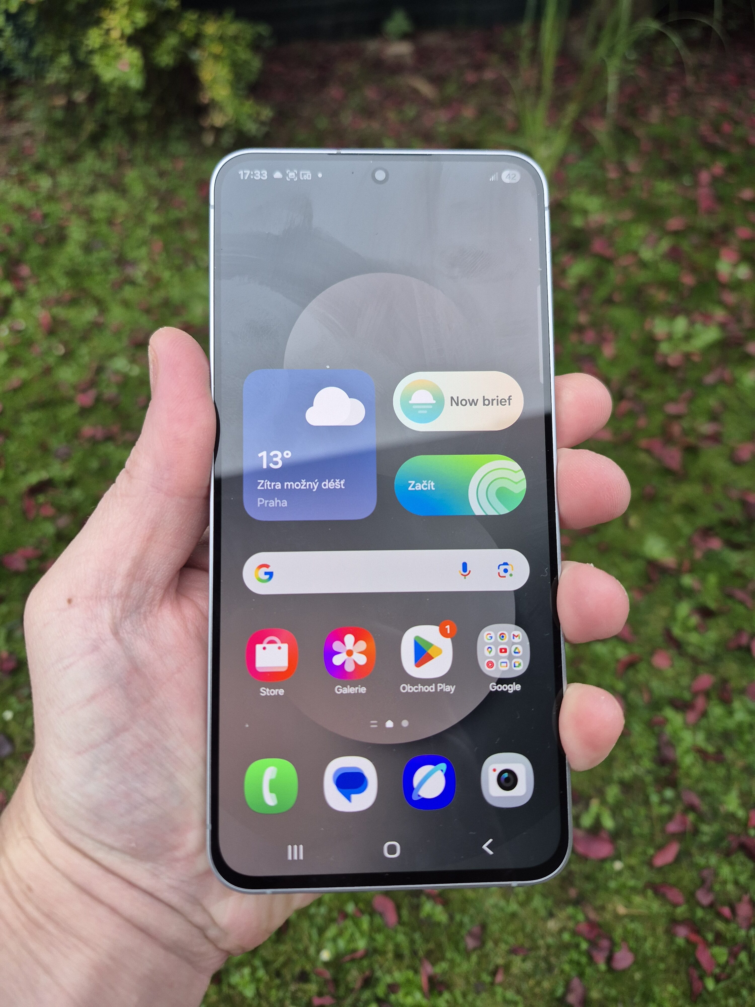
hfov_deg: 58.9
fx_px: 669
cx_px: 378
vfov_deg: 73.9
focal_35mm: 23
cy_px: 504
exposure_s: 1/60
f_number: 1.8
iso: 80
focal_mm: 5.4
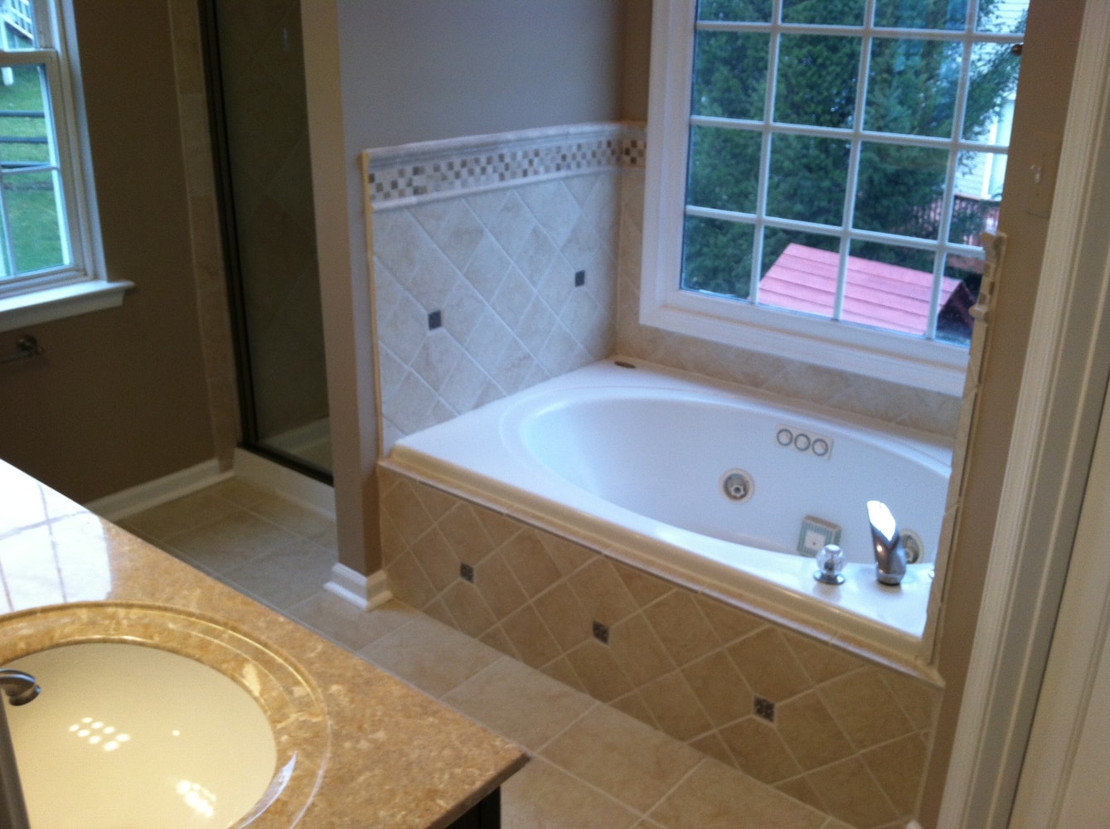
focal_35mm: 35
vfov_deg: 40.6
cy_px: 414
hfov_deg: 52.7
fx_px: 1121
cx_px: 555
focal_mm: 3.85
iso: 80
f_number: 2.8
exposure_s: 1/33
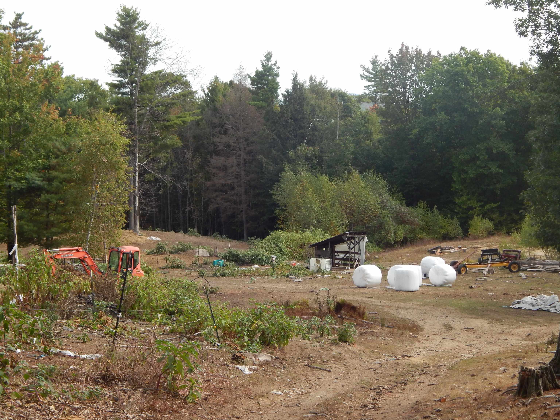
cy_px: 210
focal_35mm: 61
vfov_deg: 24.0
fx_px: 987
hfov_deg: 31.7
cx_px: 280
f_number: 4
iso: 125
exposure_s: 1/320
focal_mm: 10.9
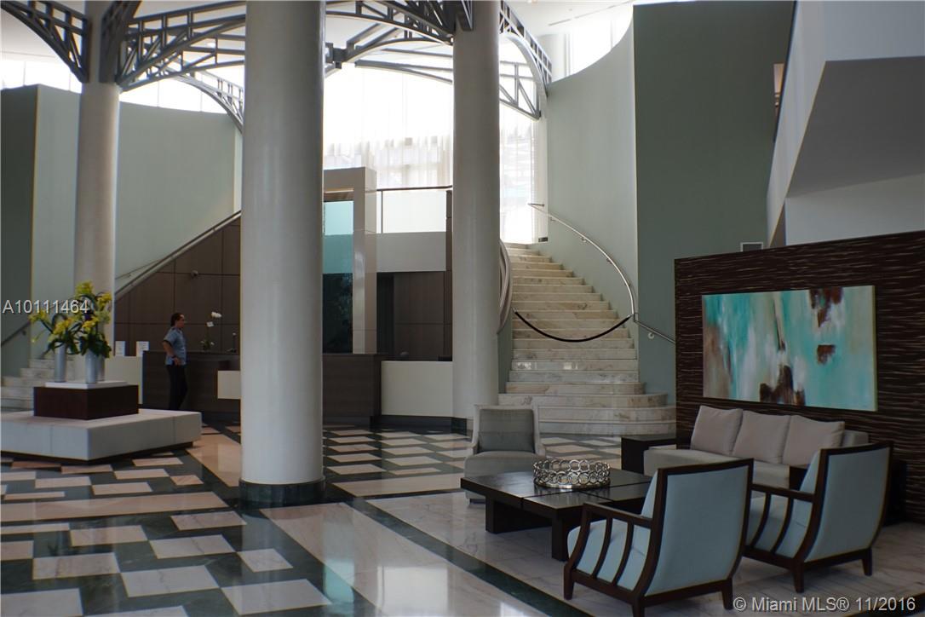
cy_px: 308
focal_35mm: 42
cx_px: 462
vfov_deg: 31.9
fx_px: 1079
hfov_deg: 46.4
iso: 100
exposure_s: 1/60
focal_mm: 28
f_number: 4
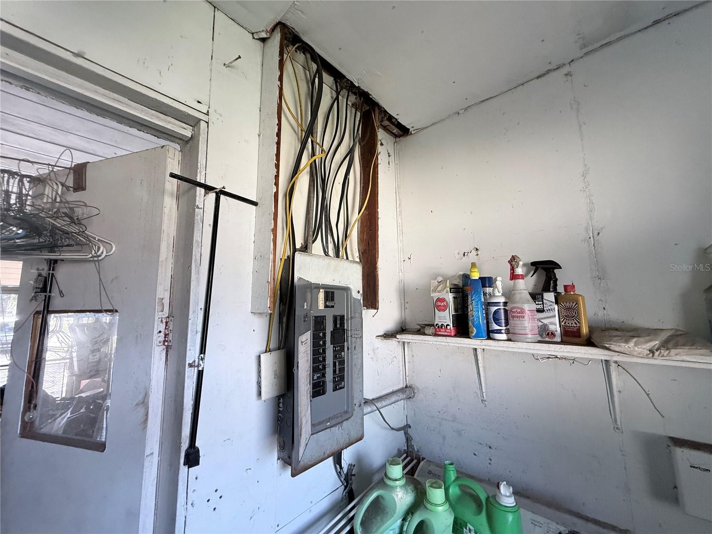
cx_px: 356
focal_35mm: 14
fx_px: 288
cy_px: 267
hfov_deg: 102.1
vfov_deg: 85.7
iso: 200
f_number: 2.2
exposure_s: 1/99
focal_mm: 2.22
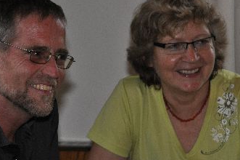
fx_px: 1239
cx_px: 103
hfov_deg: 11.1
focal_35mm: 186
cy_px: 65
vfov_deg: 7.4
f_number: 5
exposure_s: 1/60
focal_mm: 82
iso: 800
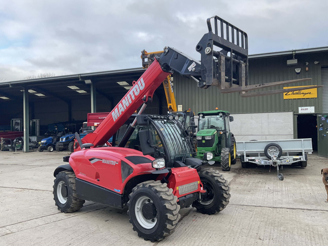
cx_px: 164
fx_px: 275
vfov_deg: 48.2
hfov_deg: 61.7
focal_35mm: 29
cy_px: 123
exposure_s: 1/333
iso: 16
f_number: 1.8
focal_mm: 3
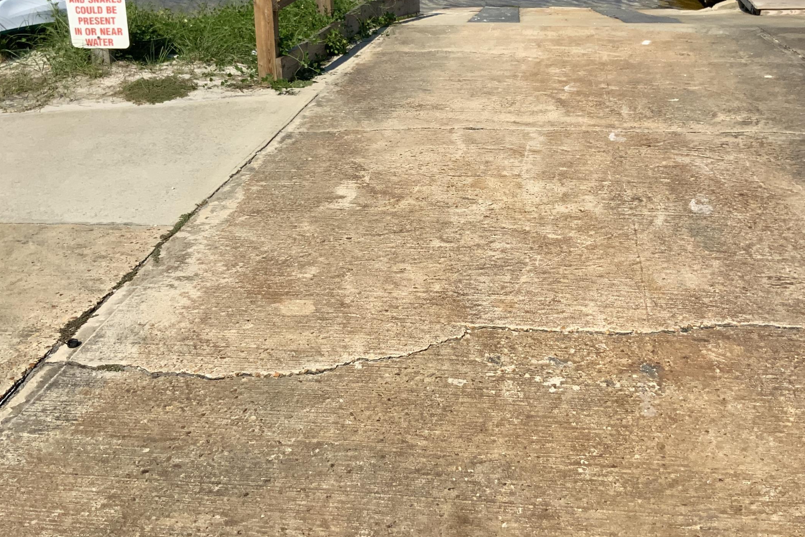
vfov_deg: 30.7
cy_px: 133
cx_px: 412
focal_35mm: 43
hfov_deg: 45.4
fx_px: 962
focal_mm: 3
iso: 20
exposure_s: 1/3534
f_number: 1.8
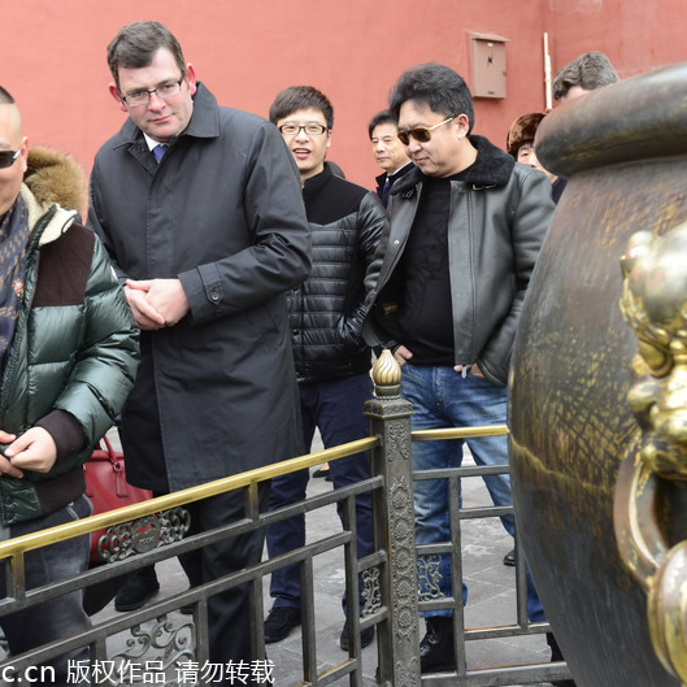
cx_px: 392
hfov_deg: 31.6
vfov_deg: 31.6
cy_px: 343
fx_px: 1212
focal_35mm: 54
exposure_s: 1/200
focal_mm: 42
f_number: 7.1
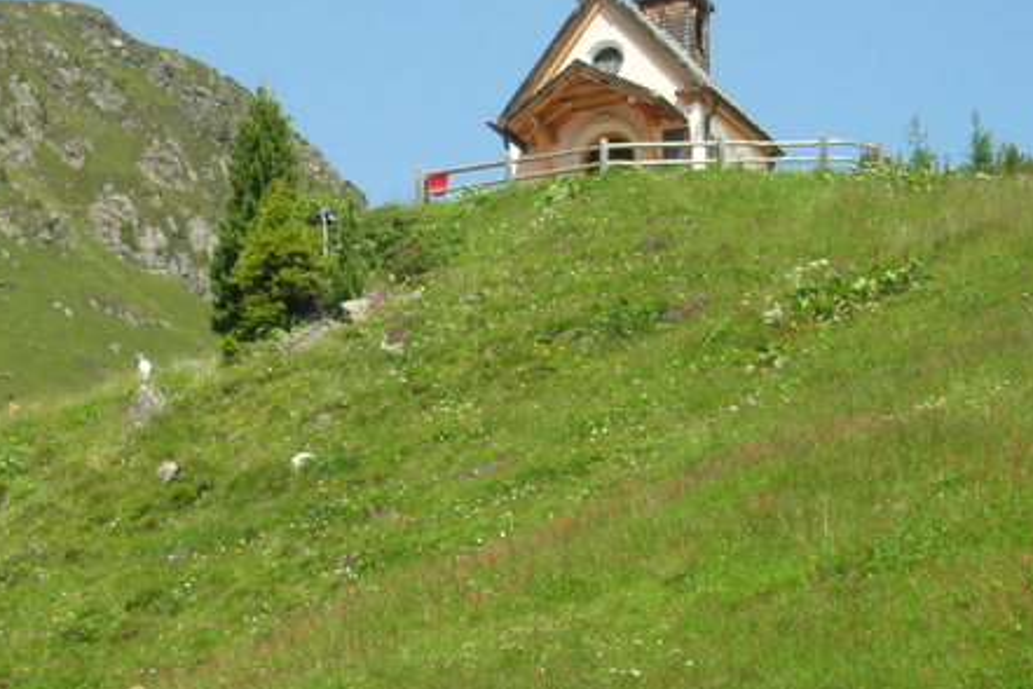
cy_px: 295
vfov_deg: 8.6
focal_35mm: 160
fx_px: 4591
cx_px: 375
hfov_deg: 12.8
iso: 64
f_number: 8.2
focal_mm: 23.4
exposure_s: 1/114
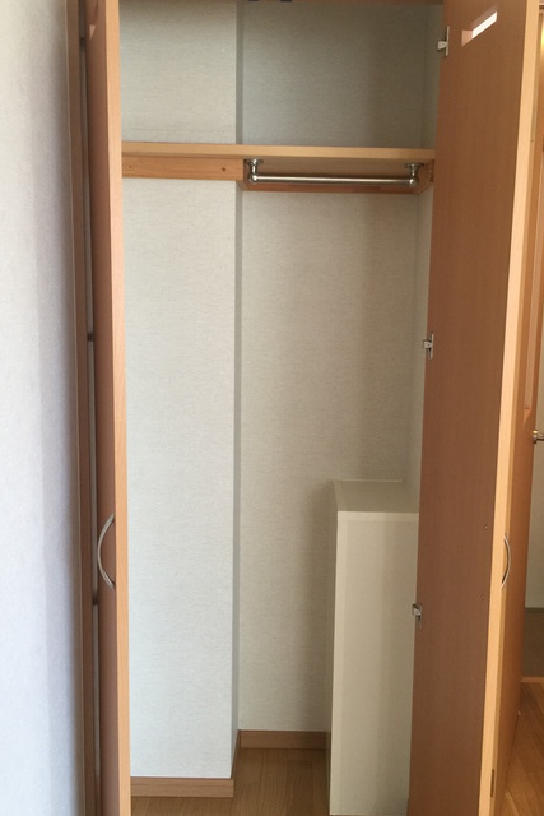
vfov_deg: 57.2
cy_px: 399
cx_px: 280
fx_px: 748
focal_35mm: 33
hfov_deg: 40.0
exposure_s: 1/33
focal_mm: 4.15
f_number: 2.2
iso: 80
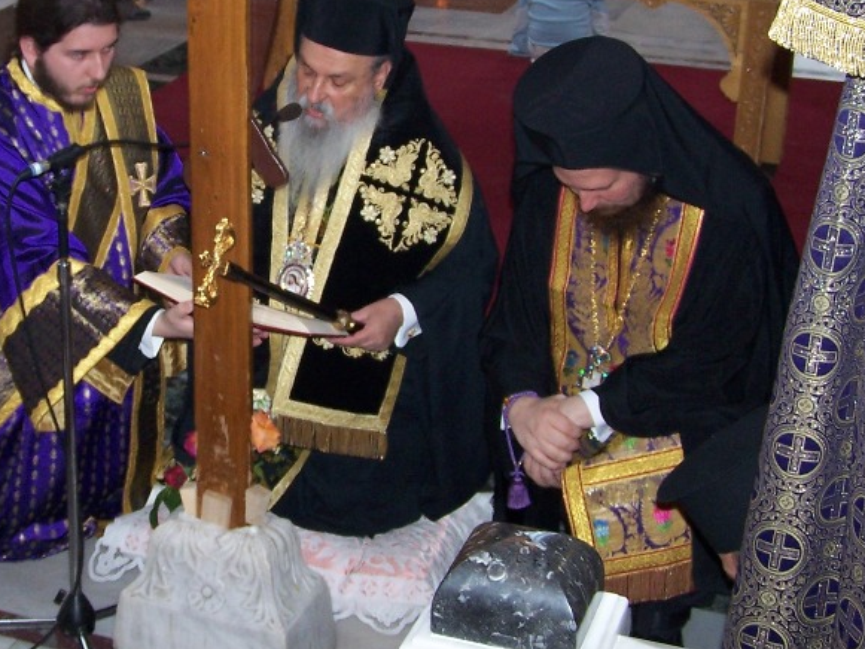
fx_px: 1675
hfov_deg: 28.6
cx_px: 228
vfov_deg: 21.8
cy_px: 204
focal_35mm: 67
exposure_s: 1/60
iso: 140
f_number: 2.8
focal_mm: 6.3
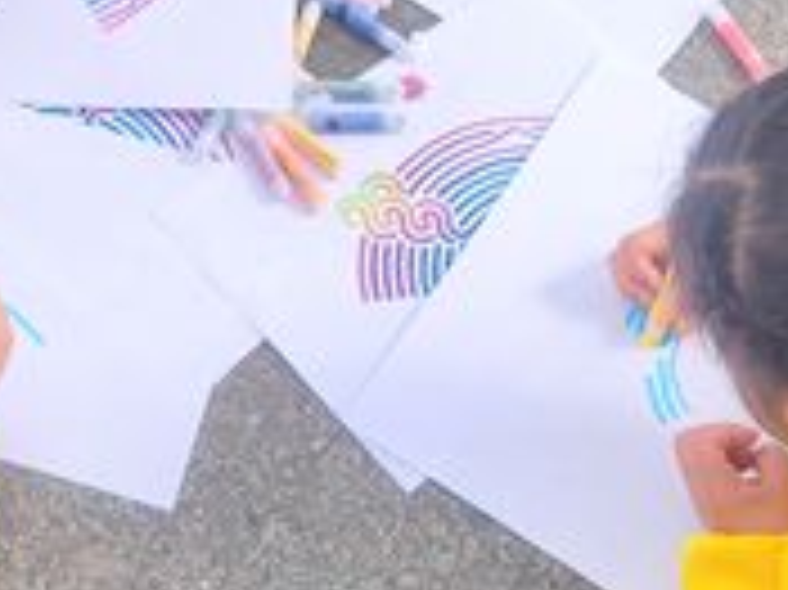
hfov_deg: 21.8
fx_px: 2025
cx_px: 167
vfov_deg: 16.0
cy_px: -81
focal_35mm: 89
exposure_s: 1/100
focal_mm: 5.4
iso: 50
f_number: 1.8
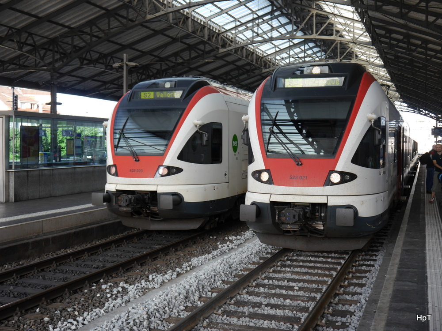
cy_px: 166
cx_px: 221
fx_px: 613
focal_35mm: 48
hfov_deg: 39.7
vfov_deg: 30.3
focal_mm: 24
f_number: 4.5
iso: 160
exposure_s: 1/100
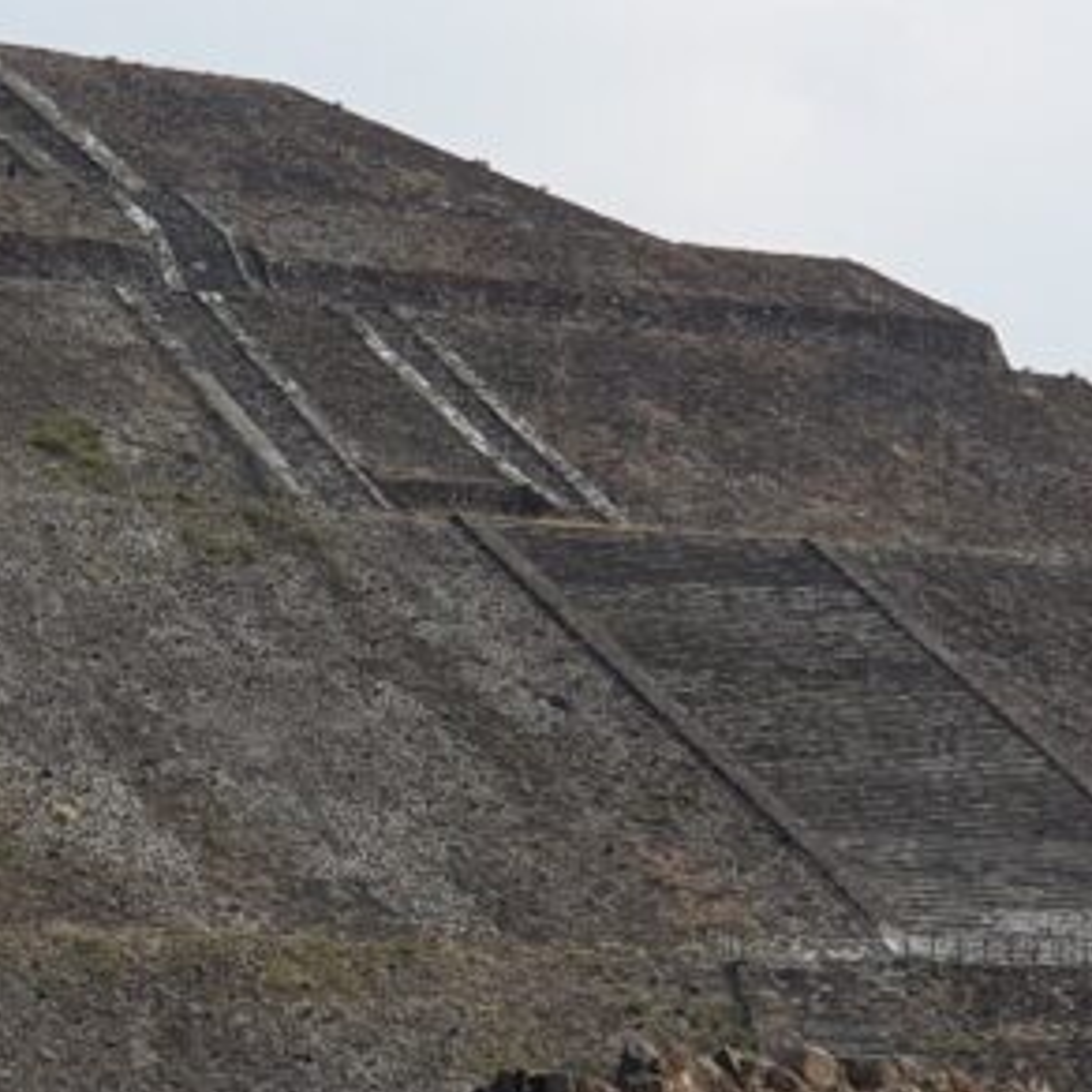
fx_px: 5746
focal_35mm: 161
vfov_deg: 10.9
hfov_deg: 10.6
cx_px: -273
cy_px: 583
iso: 100
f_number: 2.4
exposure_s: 1/775
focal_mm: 6
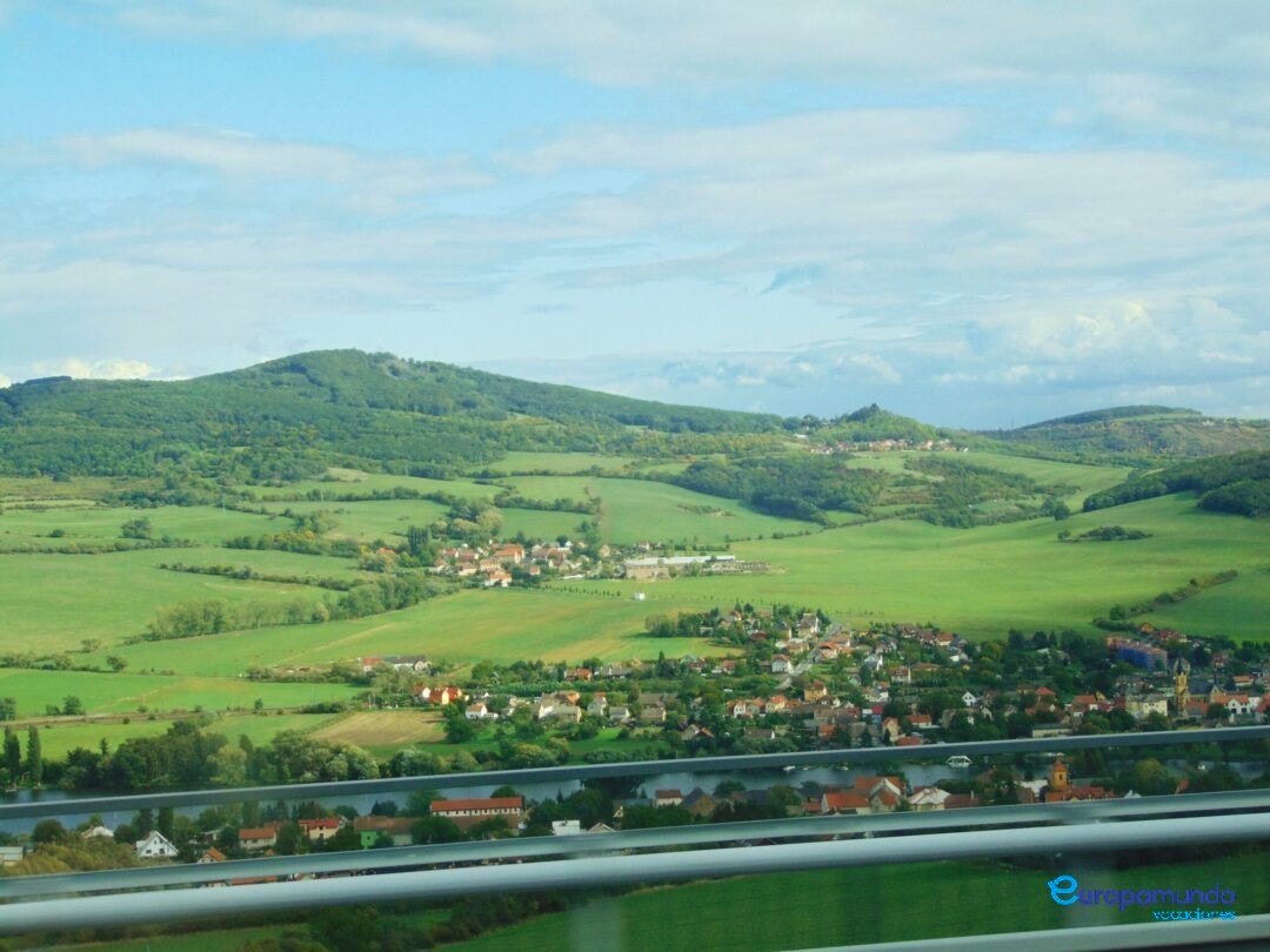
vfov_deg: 20.7
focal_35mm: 71
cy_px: 476
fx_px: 2605
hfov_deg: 27.4
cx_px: 635
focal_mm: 12.8
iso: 80
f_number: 3.7
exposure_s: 1/125
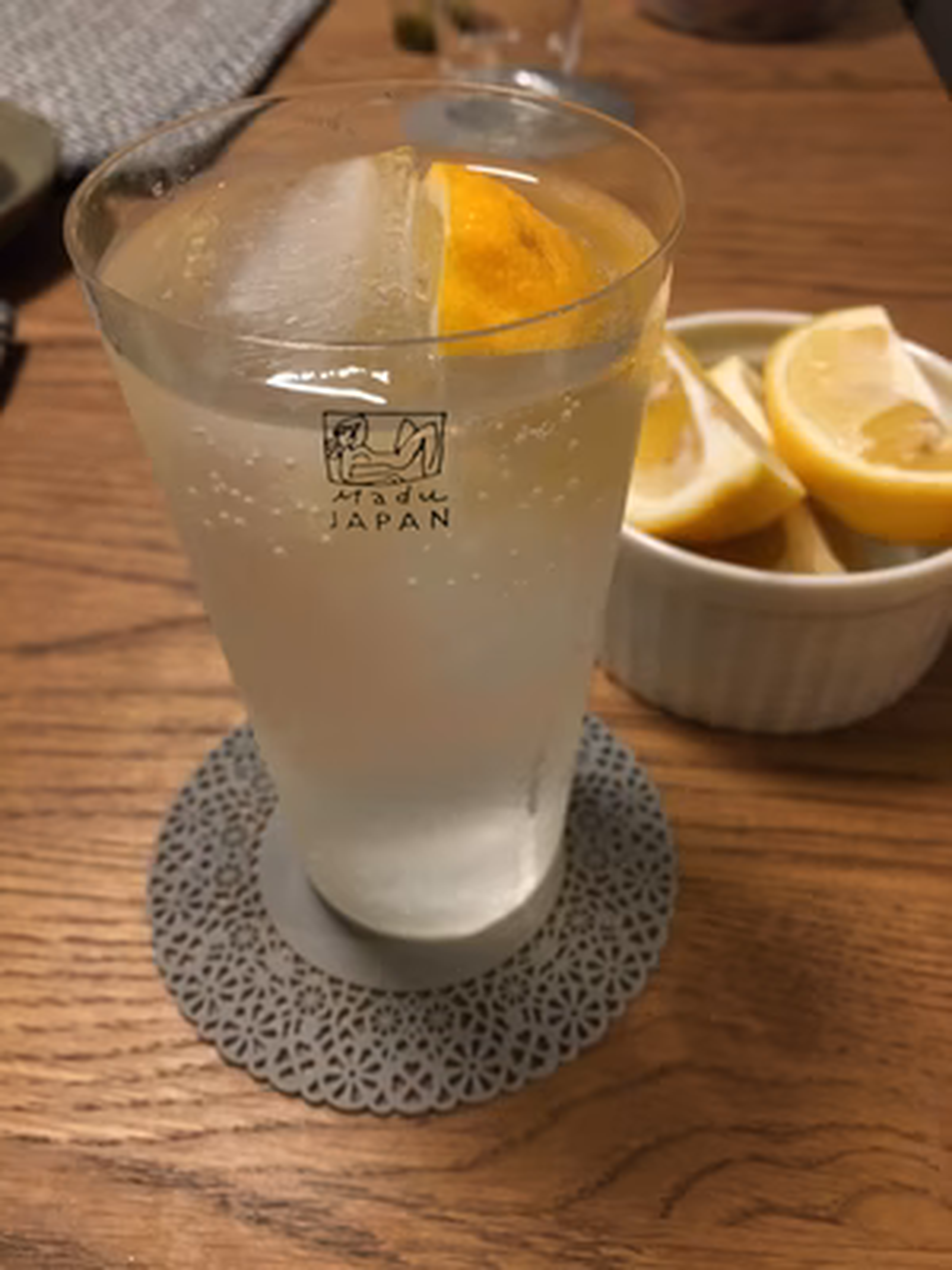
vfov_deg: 61.7
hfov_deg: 48.2
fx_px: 1063
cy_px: 635
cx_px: 476
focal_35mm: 29
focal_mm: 4.15
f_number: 2.2
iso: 200
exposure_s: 1/17
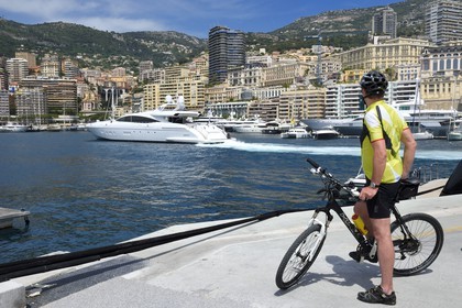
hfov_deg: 58.7
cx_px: 231
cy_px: 154
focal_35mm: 32
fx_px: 411
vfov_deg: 41.1
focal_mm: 32
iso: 200
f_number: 16
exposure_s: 1/250
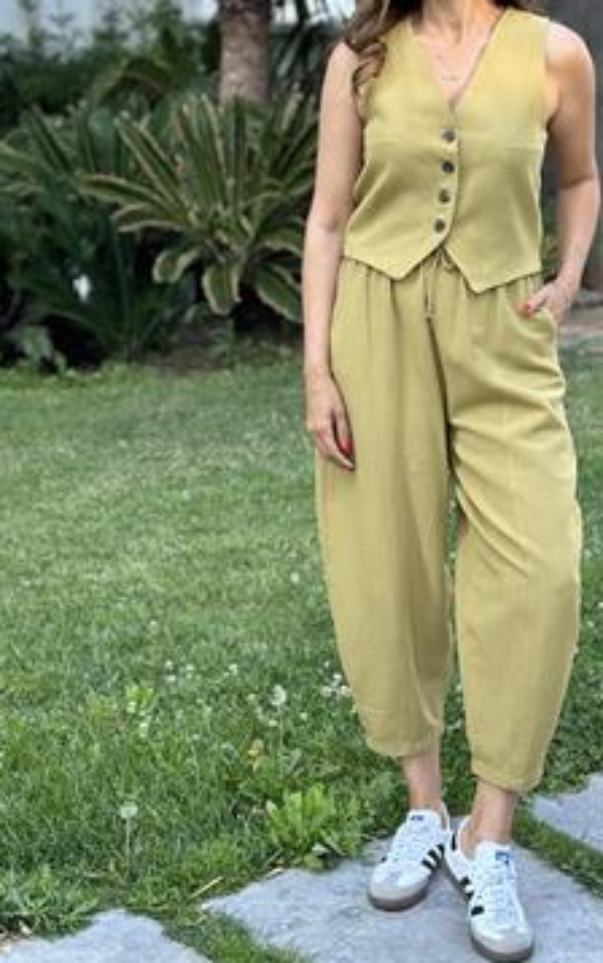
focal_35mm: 72
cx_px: 436
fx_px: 1892
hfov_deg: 18.0
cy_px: 336
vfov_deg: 28.4
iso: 80
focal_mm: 6.86
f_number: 1.78
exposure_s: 1/223
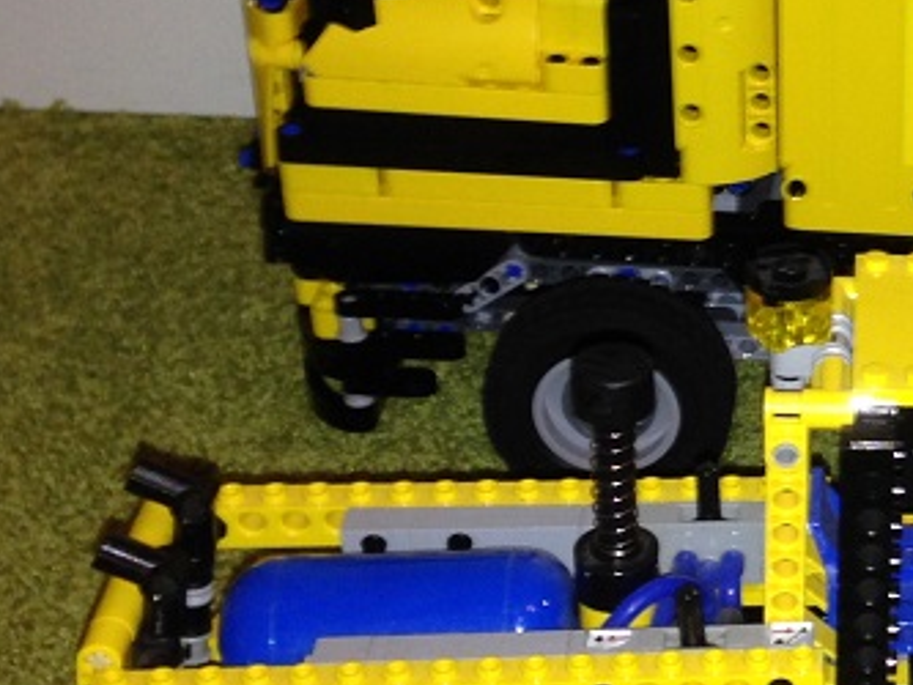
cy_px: 307
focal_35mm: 99
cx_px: 1258
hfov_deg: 18.2
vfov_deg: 14.9
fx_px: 2612
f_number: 2.4
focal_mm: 4.12
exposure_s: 1/16
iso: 50
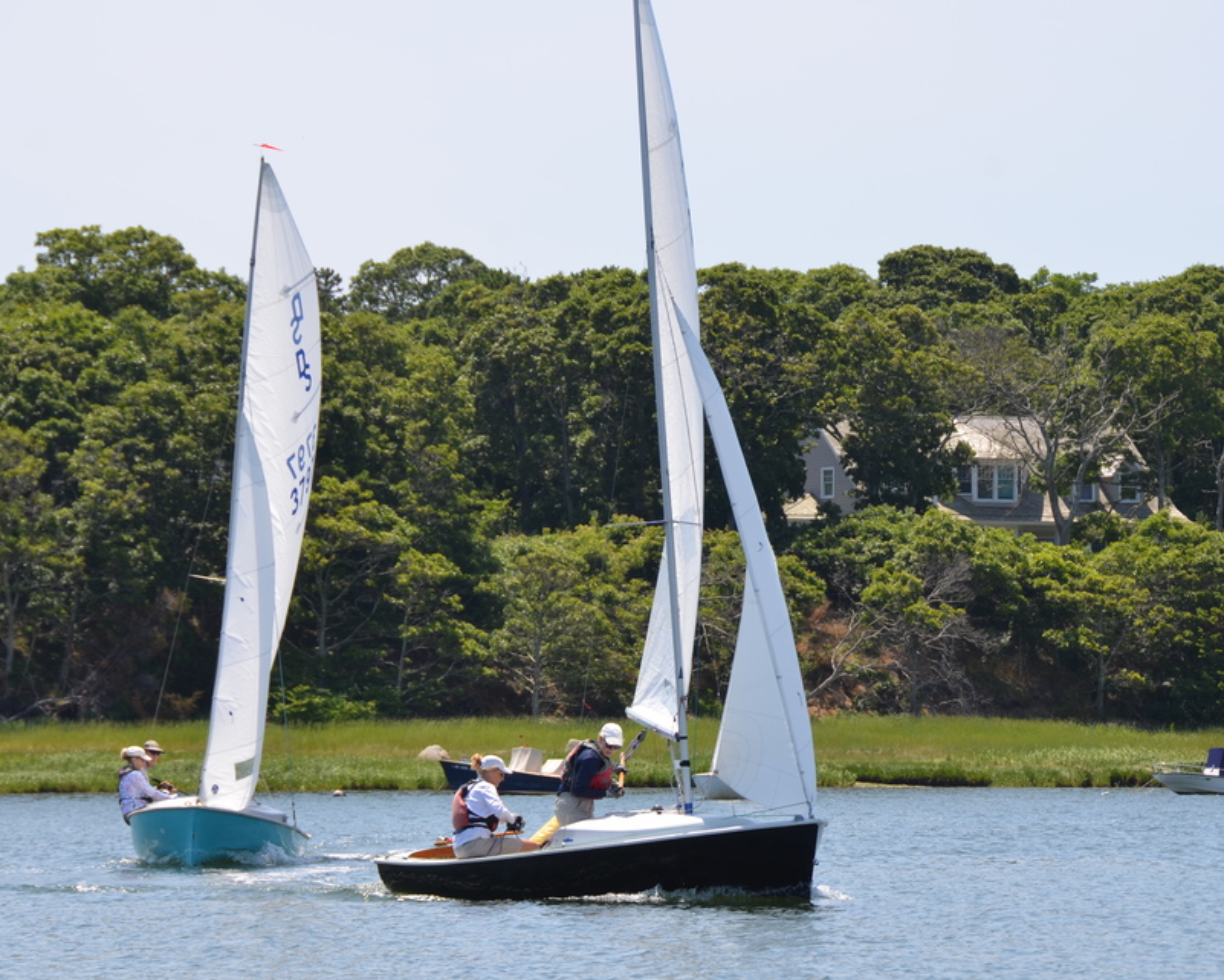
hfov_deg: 10.2
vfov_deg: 8.2
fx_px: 6833
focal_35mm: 189
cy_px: 506
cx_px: 663
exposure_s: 1/250
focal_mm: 105
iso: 100
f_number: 8
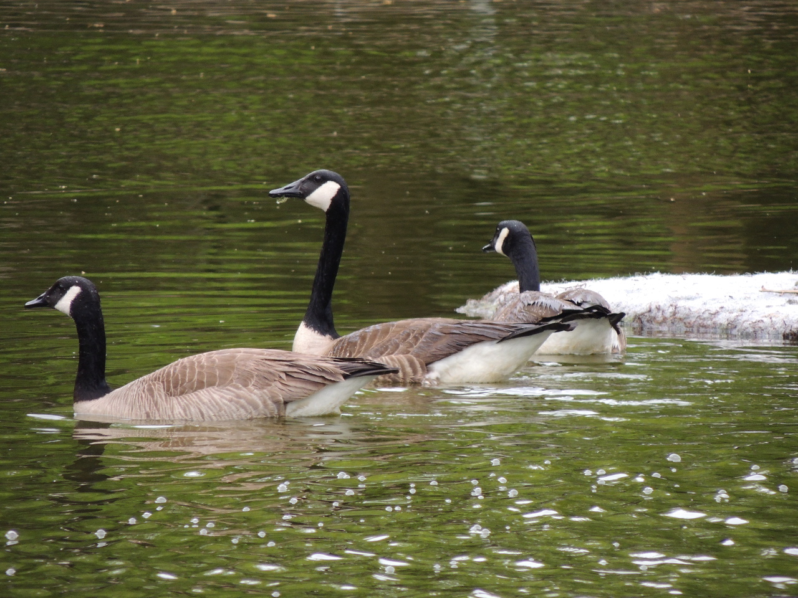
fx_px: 23053
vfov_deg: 1.5
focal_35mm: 1000
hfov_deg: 2.0
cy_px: 299
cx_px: 399
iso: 400
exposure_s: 1/400
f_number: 5.9
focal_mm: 180
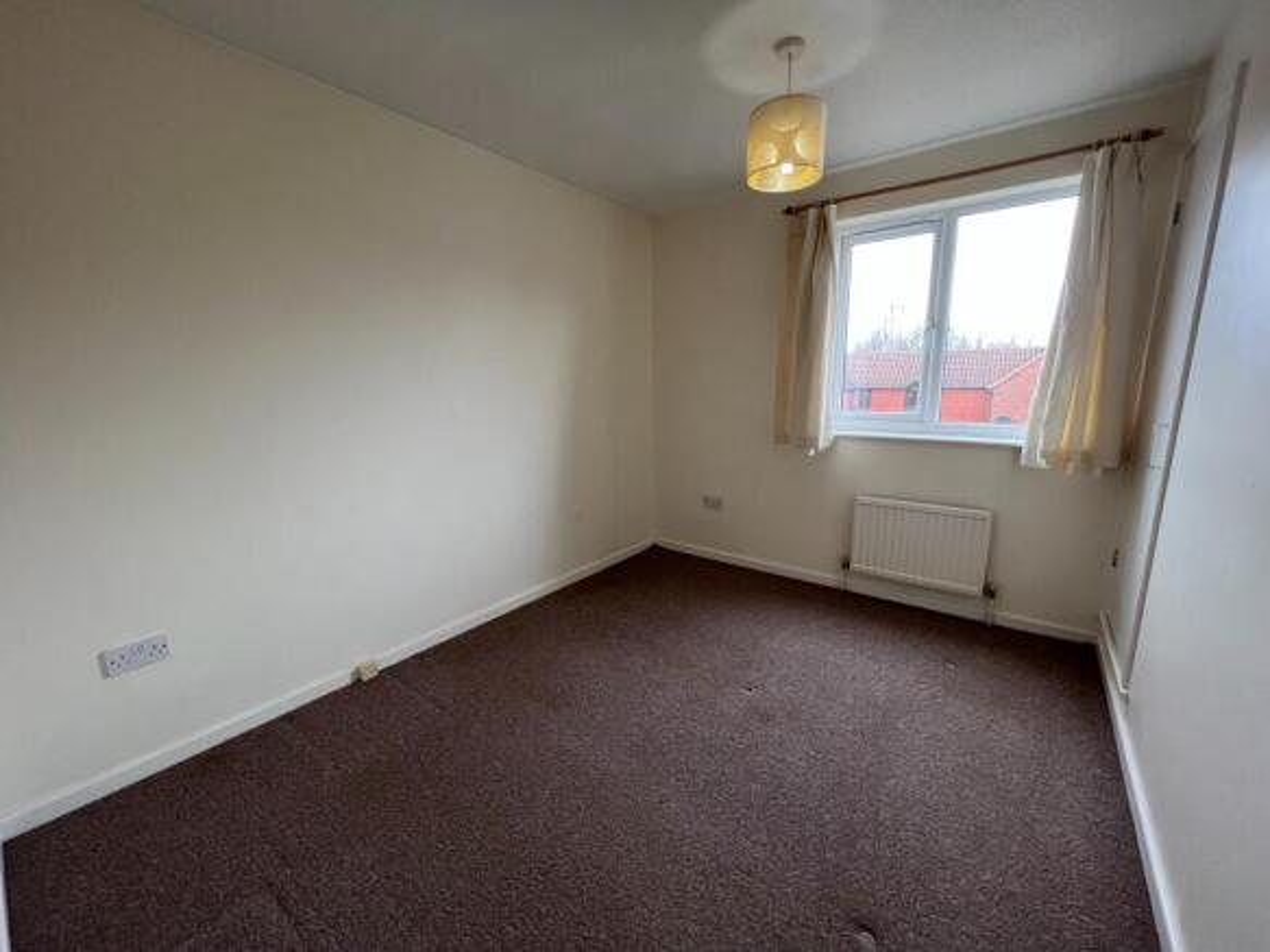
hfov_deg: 106.2
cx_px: 635
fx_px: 477
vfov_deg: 89.9
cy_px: 476
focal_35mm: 13
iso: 200
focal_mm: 1.57
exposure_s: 1/100
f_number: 1.8
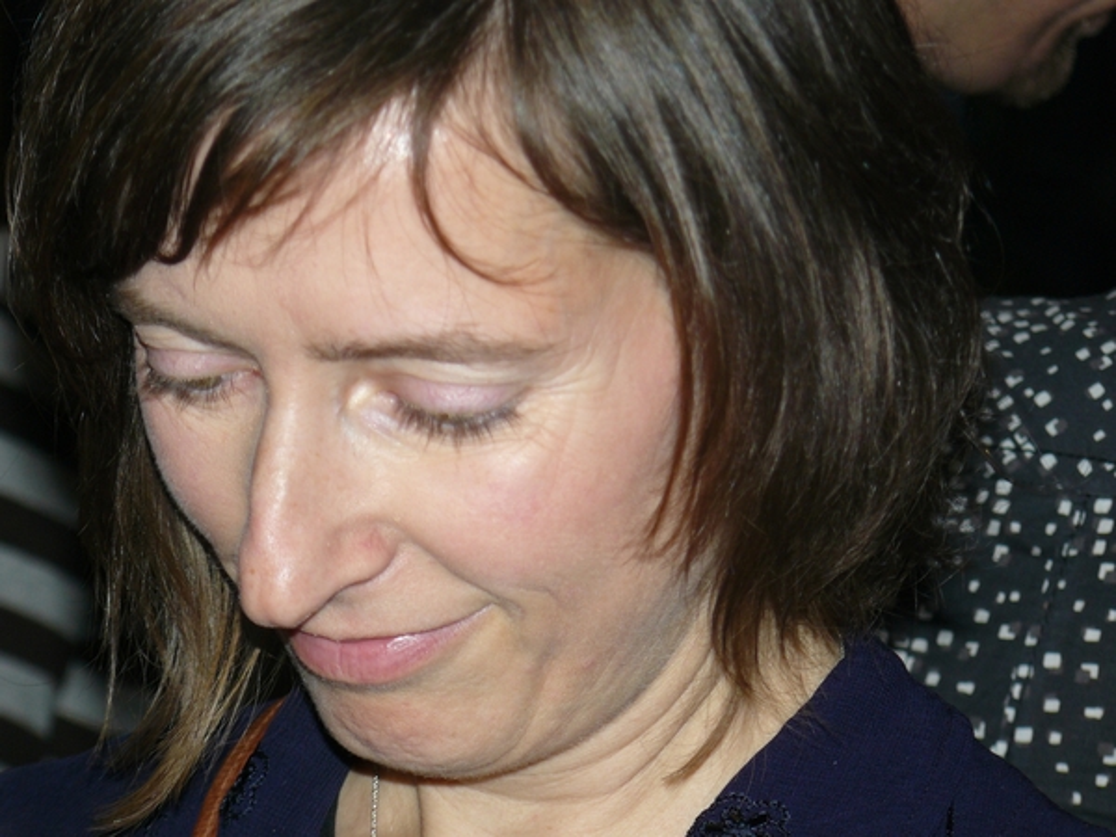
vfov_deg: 7.7
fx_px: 6254
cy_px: 418
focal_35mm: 194
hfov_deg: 10.2
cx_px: 558
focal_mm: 32.3
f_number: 3.3
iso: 100
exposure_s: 1/30
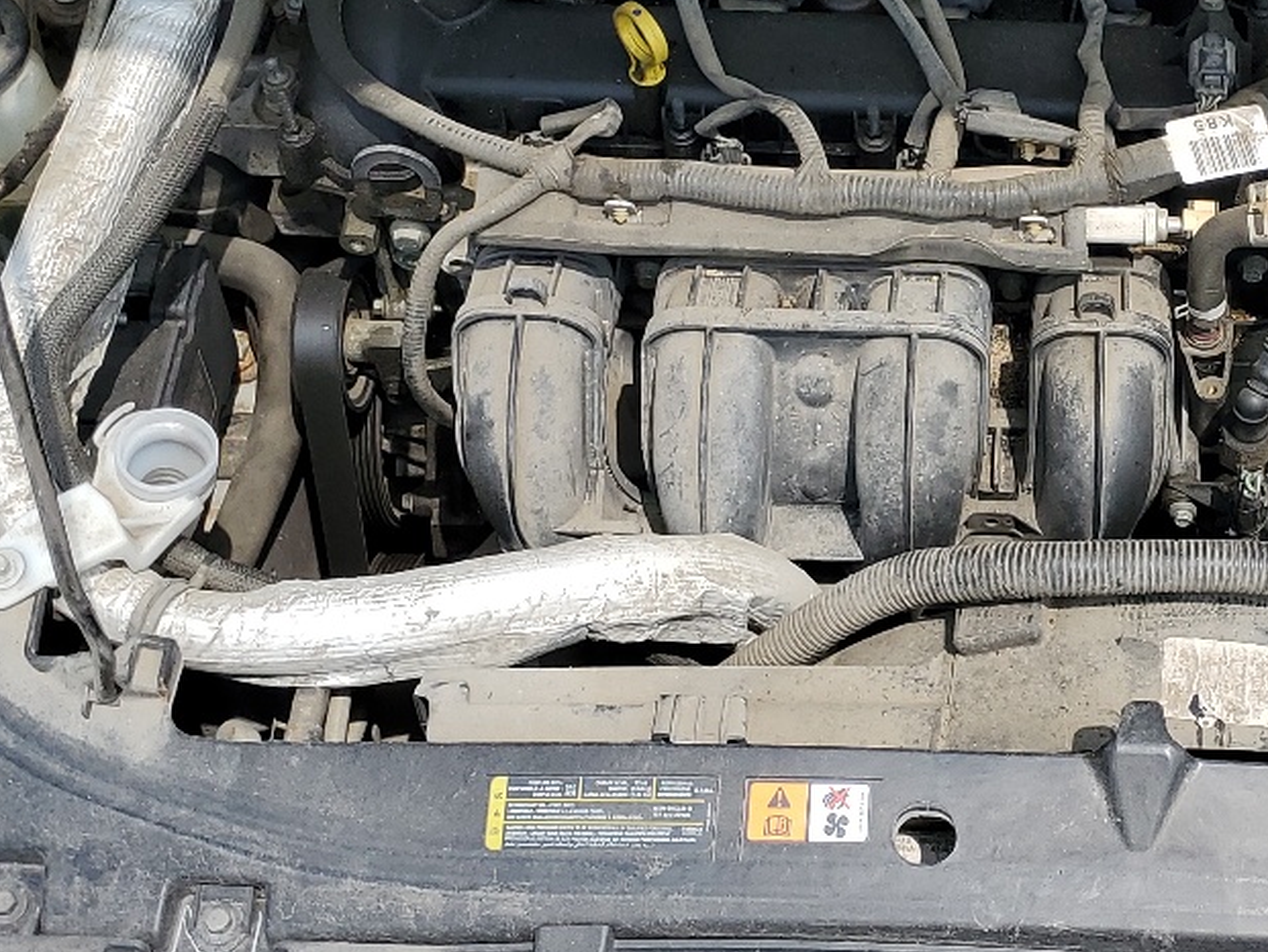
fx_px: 2455
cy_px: 304
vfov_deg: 21.8
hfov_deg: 28.3
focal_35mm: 67
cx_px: 1033
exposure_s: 1/2500
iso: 50
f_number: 1.5
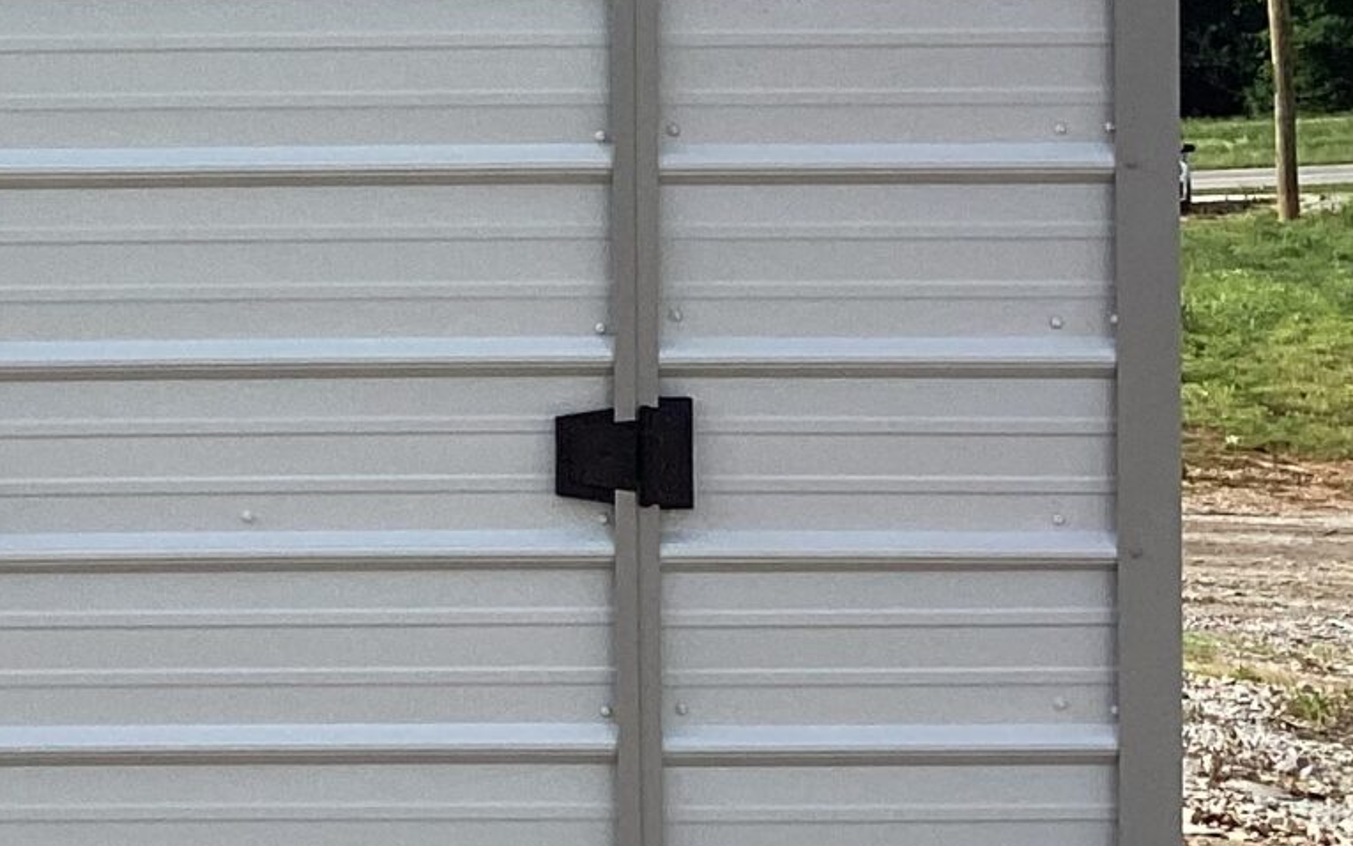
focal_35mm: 110
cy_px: 104
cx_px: -329
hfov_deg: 17.9
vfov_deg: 11.8
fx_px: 4056
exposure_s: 1/1698
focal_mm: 3.3
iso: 25
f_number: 2.4
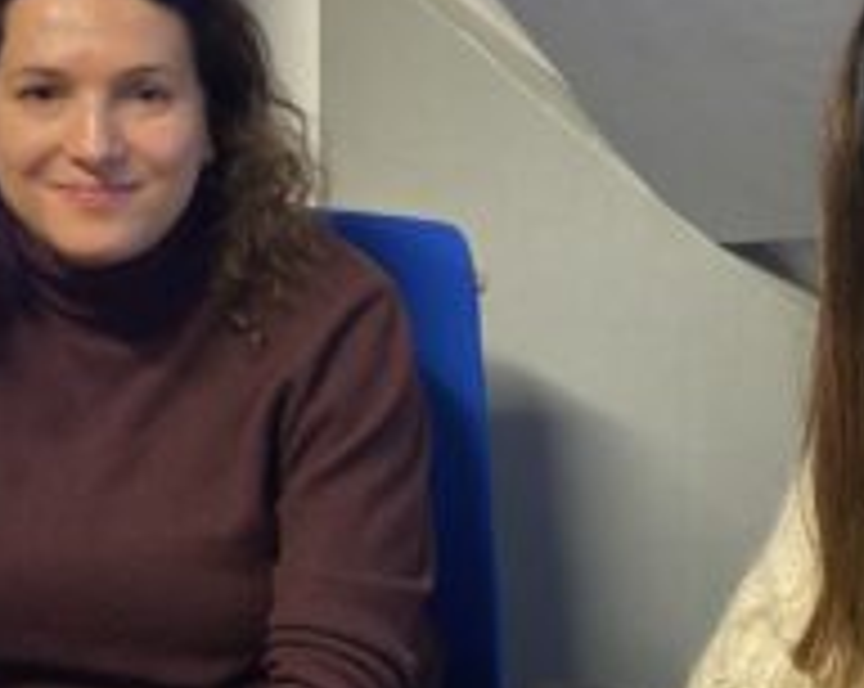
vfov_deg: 16.3
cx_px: 497
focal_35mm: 94
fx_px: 2400
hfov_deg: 20.4
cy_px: 337
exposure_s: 1/33
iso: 250
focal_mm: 6
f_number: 2
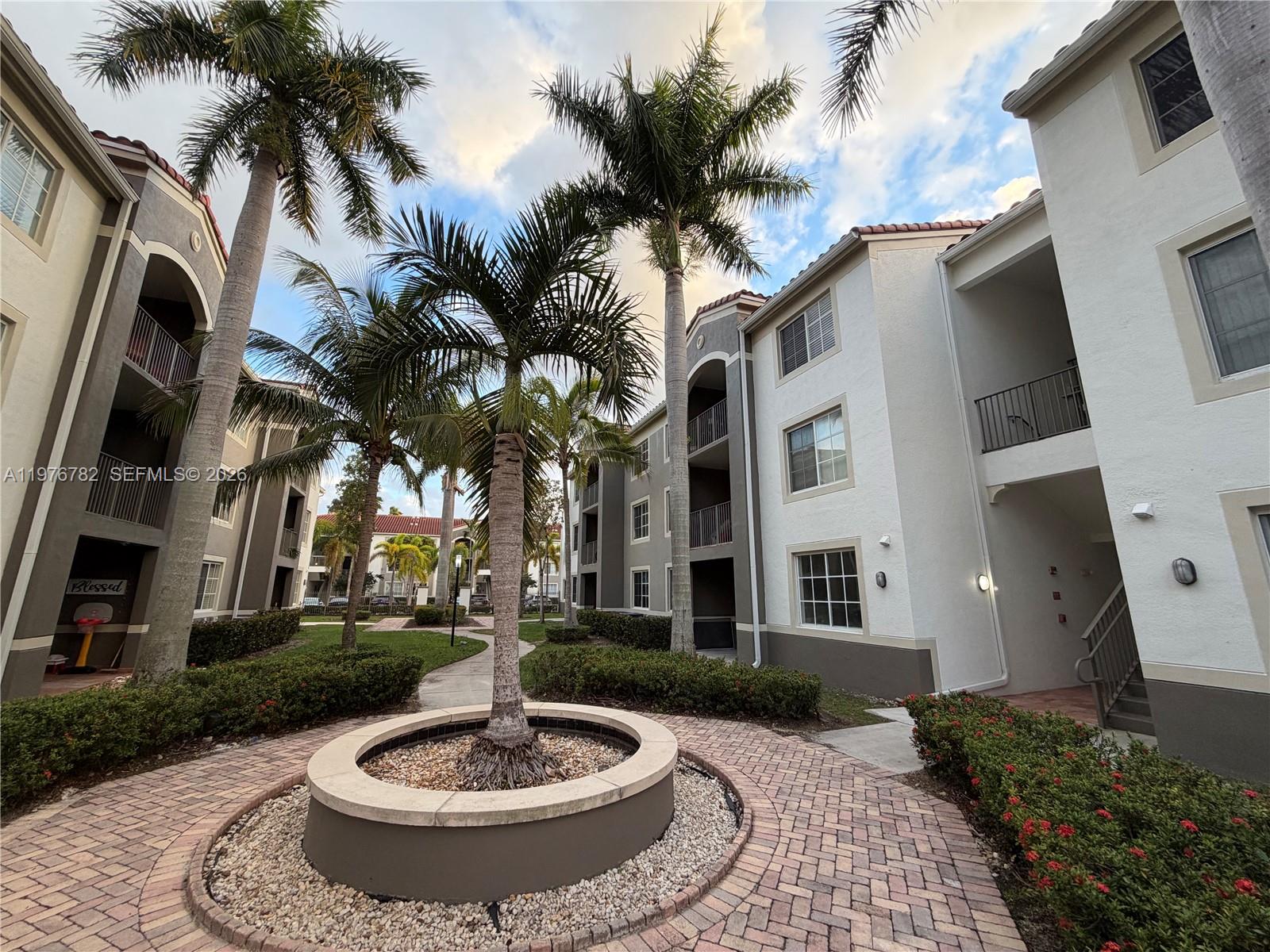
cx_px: 635
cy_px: 476
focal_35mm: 14
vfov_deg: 85.7
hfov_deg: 102.1
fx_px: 514
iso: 80
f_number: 2.2
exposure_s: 1/121
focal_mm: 2.22
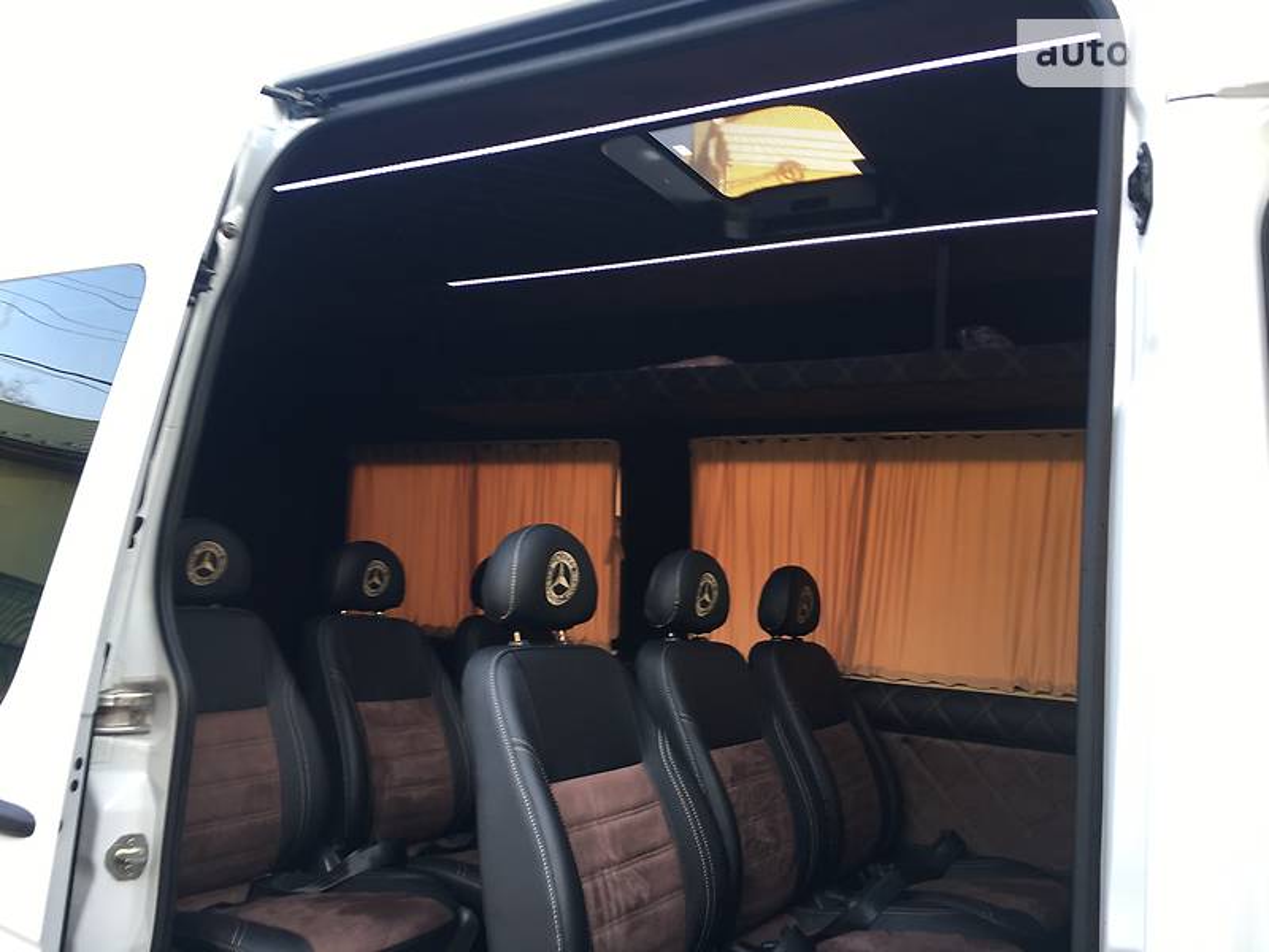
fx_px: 1063
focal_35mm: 29
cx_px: 634
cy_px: 476
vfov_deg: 48.2
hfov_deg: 61.7
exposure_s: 1/50
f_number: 2.2
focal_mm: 4.2
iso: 32
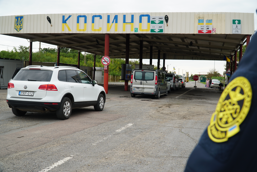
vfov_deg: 35.5
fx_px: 268
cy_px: 86
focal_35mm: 38
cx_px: 128
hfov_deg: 51.3
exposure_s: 1/60
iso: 100
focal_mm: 25
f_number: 6.3
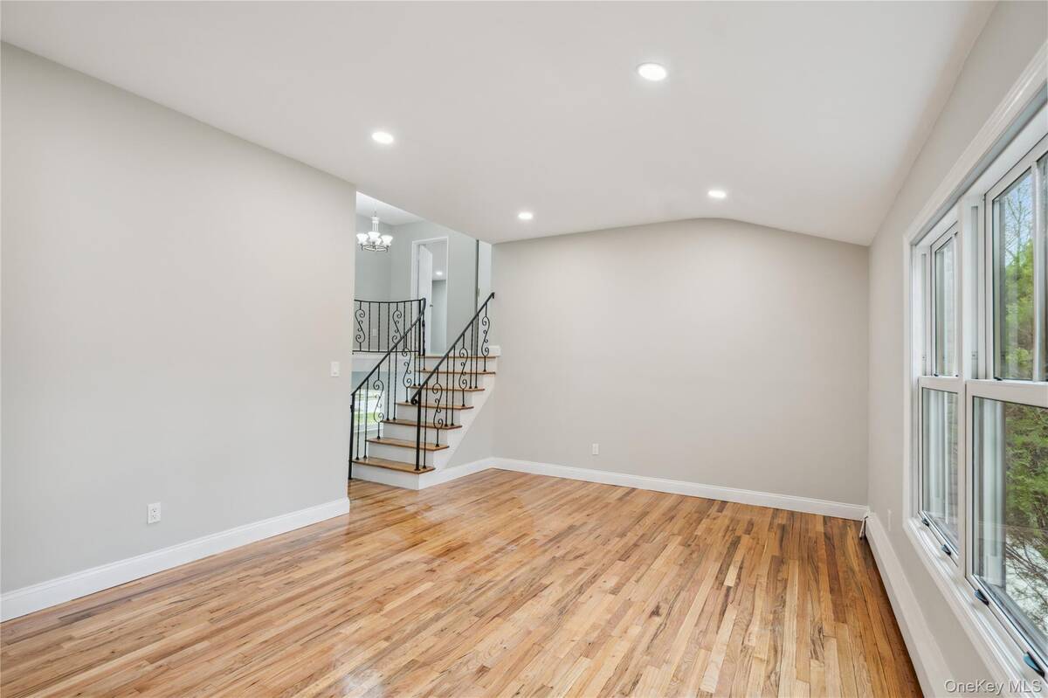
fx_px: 466
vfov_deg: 73.7
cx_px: 524
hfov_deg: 96.8
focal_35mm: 16
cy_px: 349
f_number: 5
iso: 400
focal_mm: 16
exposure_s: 1/80
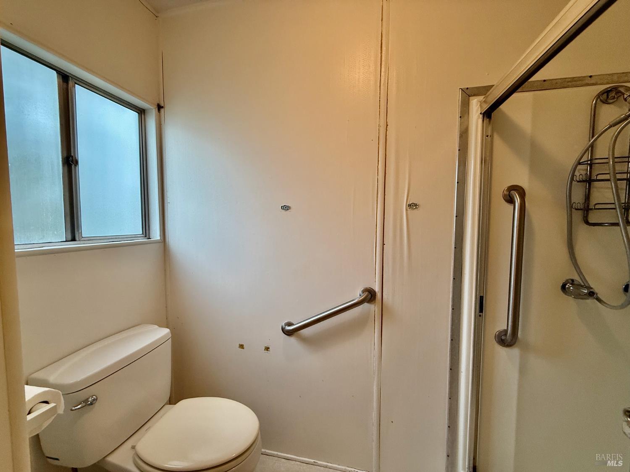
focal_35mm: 14
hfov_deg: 102.1
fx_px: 255
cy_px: 236
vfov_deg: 85.7
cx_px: 315
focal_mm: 2.22
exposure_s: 1/120
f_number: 2.2
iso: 160
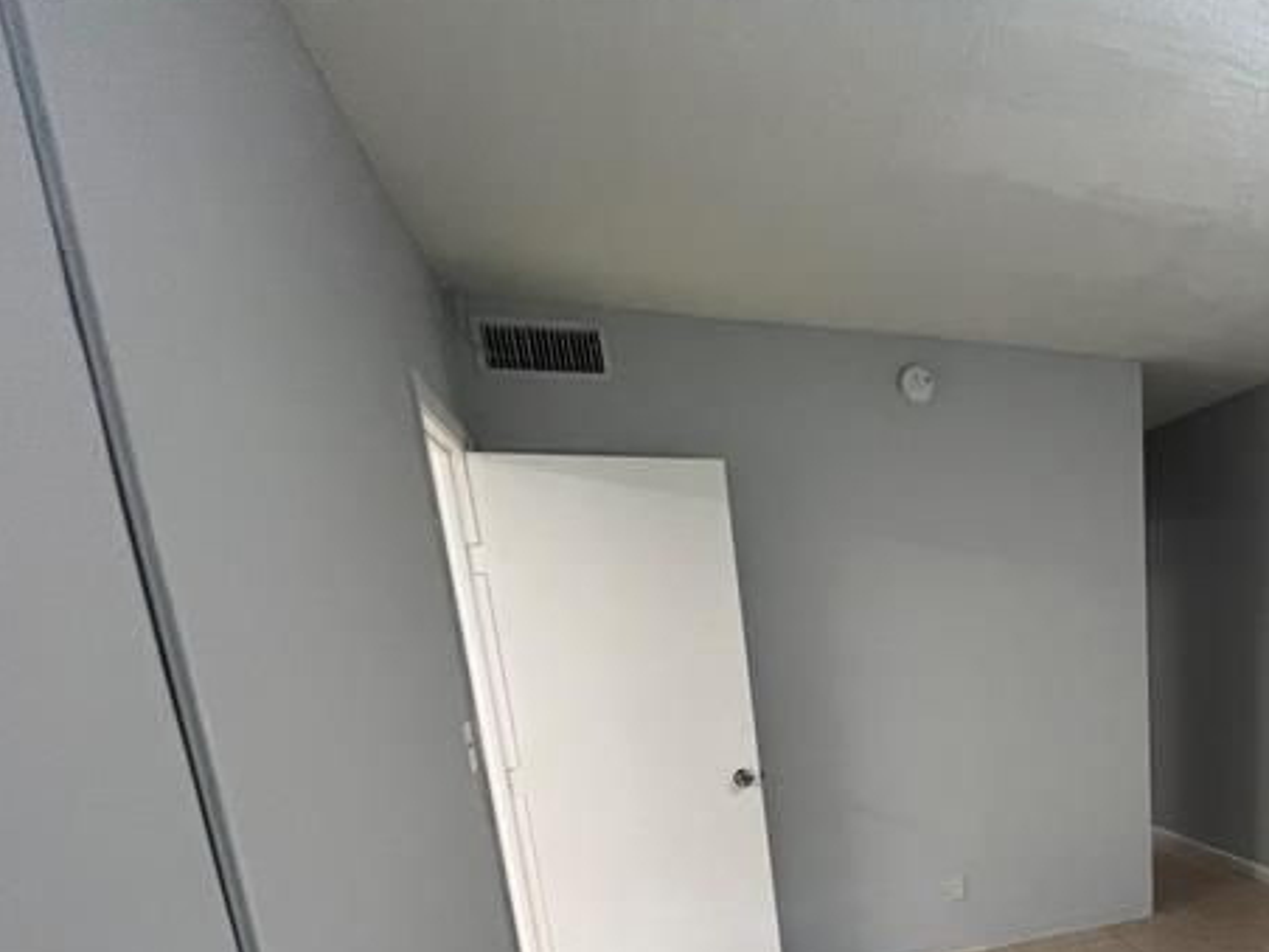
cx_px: 1098
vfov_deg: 53.0
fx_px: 843
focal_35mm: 23
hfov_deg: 64.0
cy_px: 823
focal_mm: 1.57
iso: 200
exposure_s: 1/60
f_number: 1.8
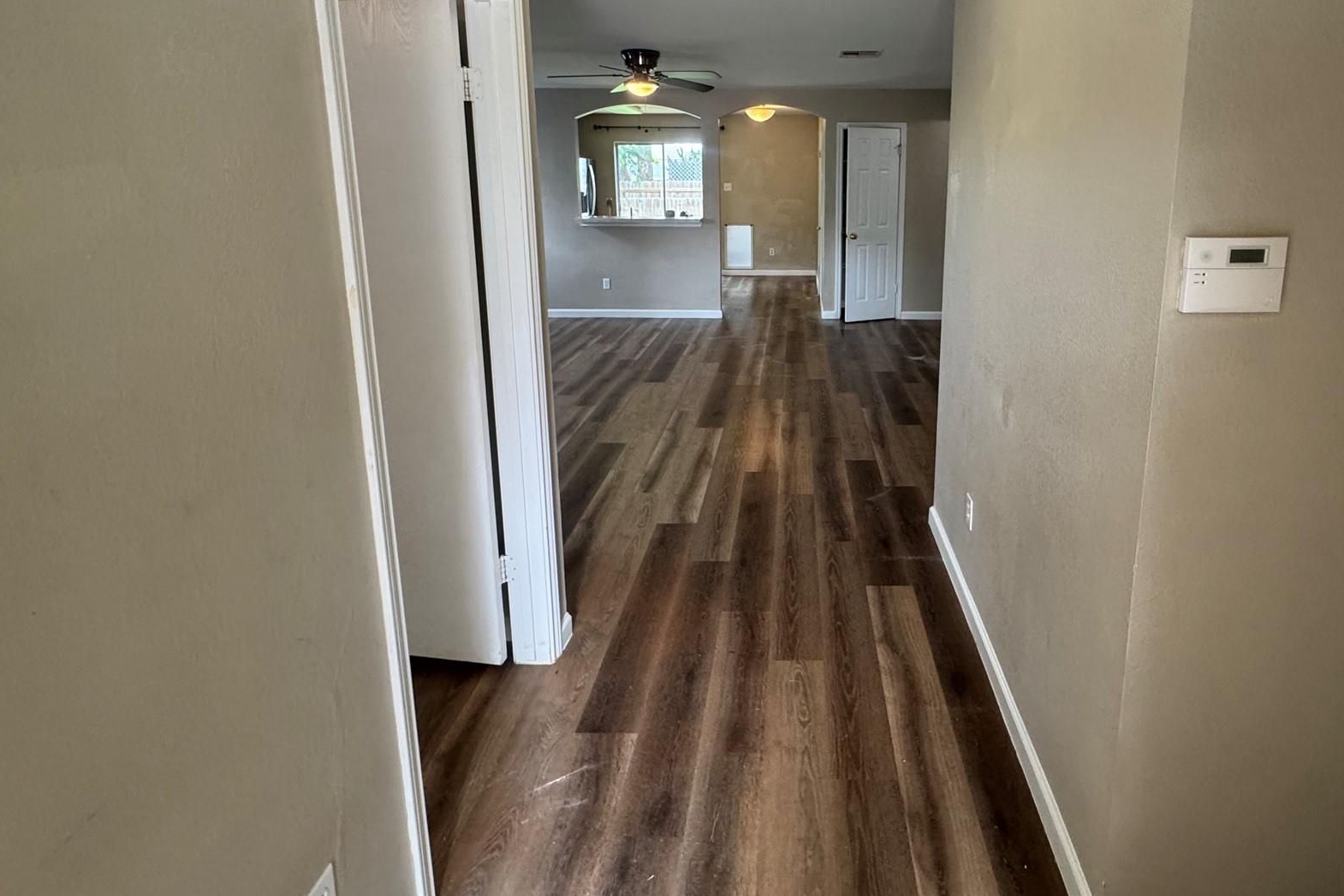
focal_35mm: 19
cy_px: 302
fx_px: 709
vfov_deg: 63.0
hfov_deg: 86.1
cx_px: 790
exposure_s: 1/120
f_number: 2.2
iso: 320
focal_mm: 2.22
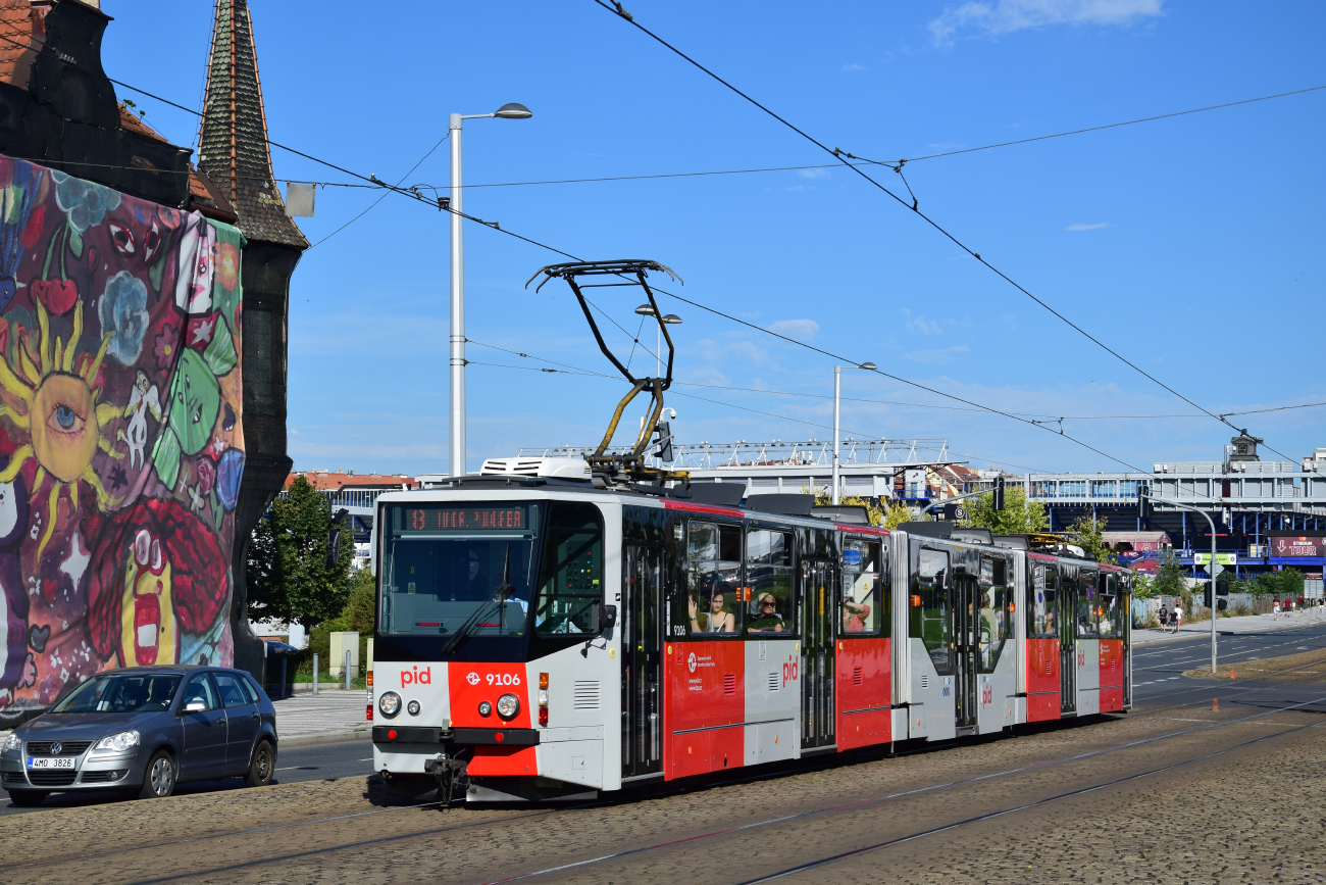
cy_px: 442
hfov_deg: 29.9
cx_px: 663
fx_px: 2486
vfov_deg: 20.2
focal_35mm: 68
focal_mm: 45
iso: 200
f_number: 6.3
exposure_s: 1/1000
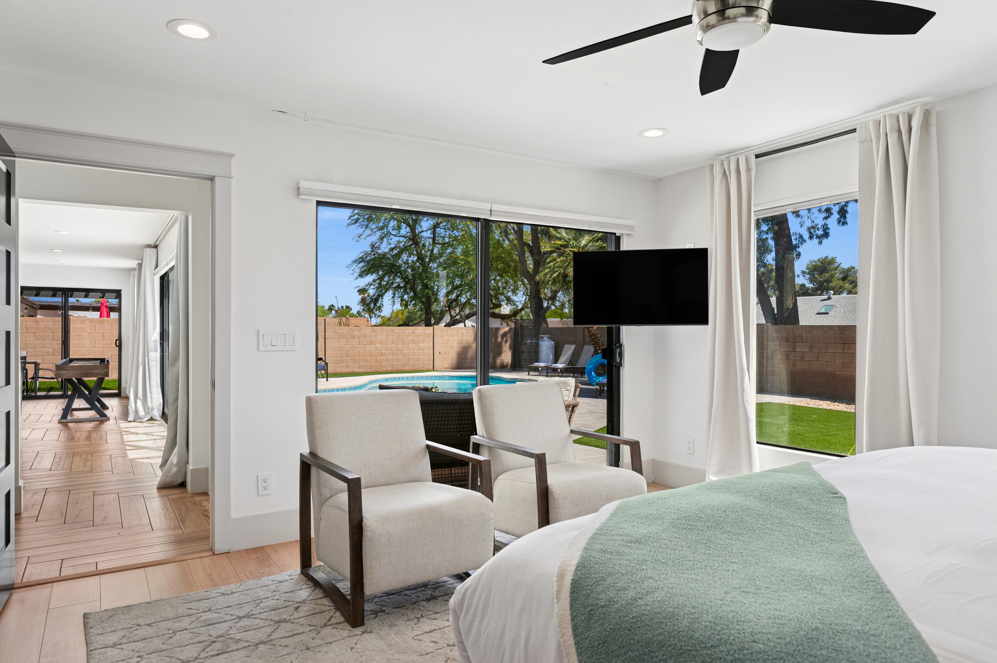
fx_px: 623
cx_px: 498
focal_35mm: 22
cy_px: 332
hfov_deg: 77.4
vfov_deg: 56.1
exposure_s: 1/200
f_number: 8
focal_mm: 22.5
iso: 320
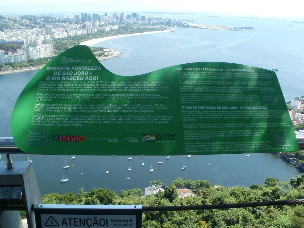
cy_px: 114
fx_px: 316
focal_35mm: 36
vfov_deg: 39.7
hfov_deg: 51.4
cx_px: 152
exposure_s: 1/160
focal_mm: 6.3
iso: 100
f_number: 5.6
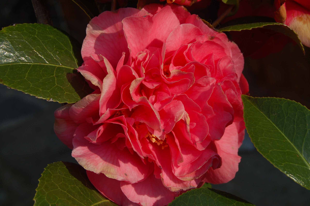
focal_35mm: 72
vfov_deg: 18.9
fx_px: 619
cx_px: 155
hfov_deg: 28.1
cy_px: 103
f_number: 10
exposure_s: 1/400
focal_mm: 48
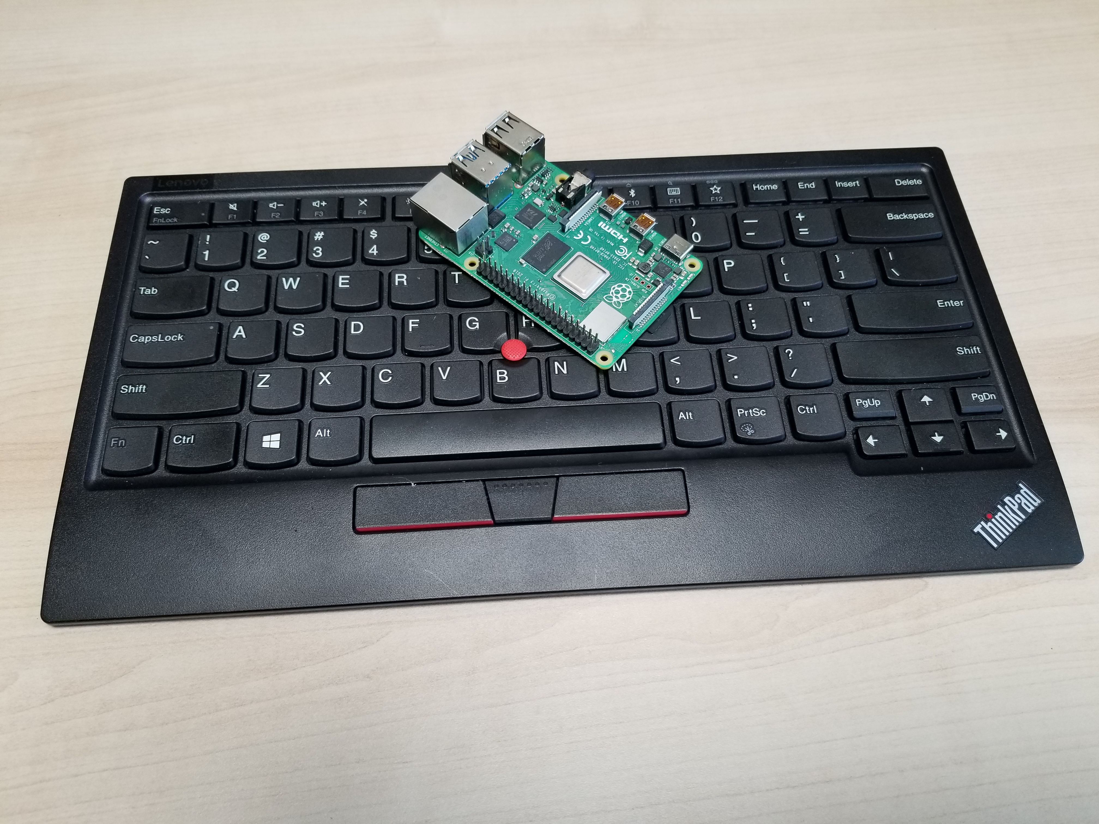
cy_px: 412
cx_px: 550
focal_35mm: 26
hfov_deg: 67.3
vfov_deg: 53.1
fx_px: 825
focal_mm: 4.25
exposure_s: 1/60
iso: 125
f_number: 1.7
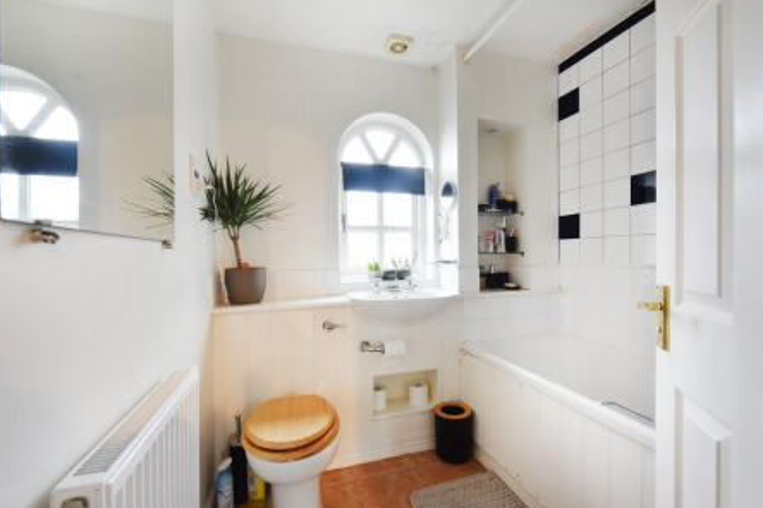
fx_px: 318
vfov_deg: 77.3
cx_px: 392
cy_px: 255
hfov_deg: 100.4
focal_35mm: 15
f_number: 8
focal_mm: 14
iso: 800
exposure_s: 1/10
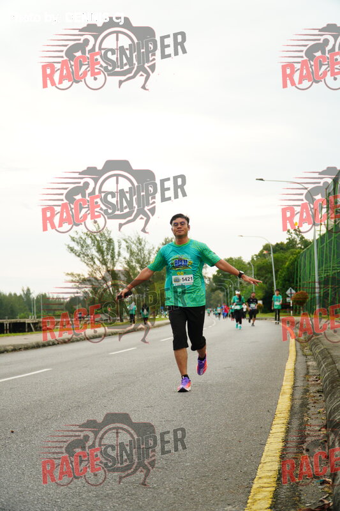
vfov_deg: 35.9
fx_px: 787
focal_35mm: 56
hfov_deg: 24.4
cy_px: 256
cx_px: 170
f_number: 4
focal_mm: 37
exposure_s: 1/640
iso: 640
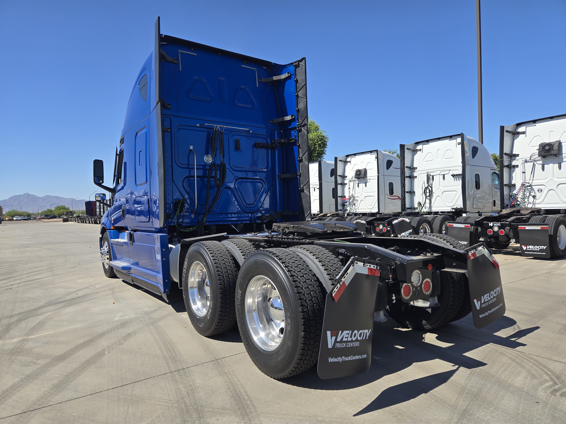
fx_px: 376
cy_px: 212
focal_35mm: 23
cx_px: 283
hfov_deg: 73.9
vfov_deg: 58.9
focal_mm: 5.4
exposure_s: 1/1681
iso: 25
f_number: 1.8
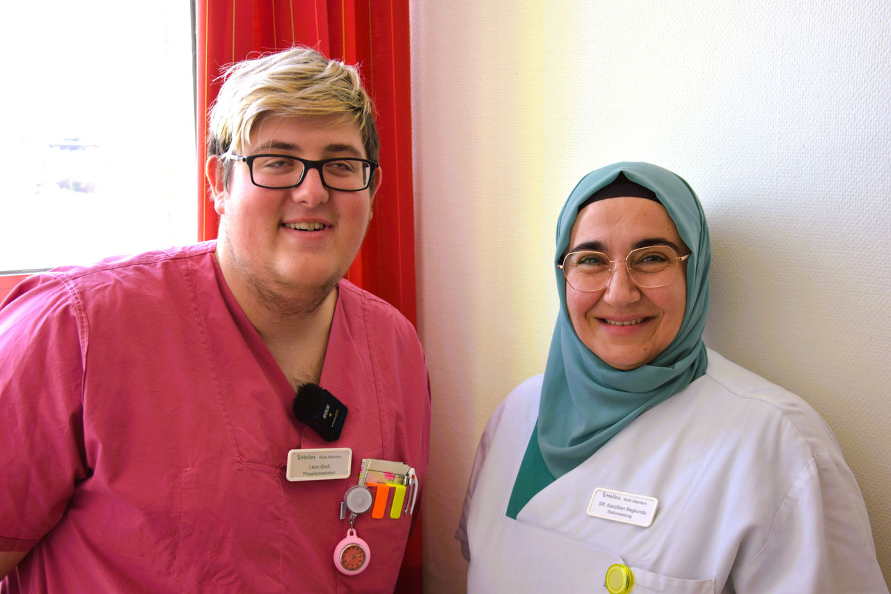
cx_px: 446
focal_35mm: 48
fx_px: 1188
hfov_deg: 41.1
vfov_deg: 28.1
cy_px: 297
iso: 280
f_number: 5.6
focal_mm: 32
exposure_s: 1/125
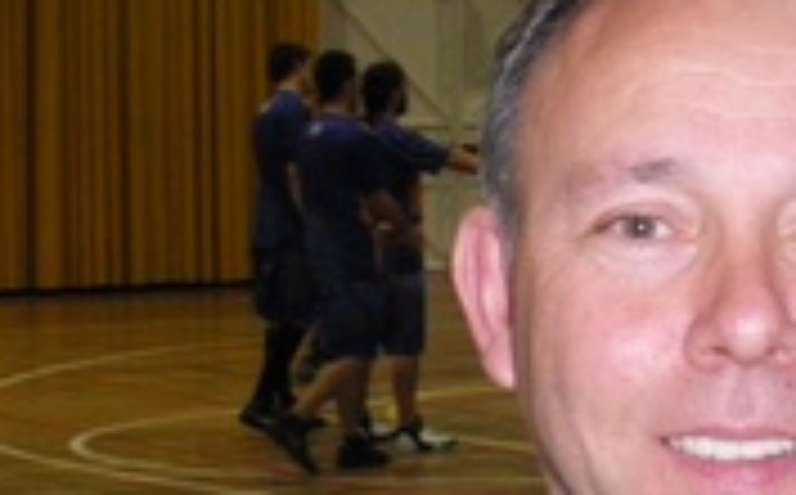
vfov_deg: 8.5
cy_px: 358
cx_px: 697
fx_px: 3314
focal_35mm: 153
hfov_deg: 13.6
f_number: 4.4
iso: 400
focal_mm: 9
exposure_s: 1/60
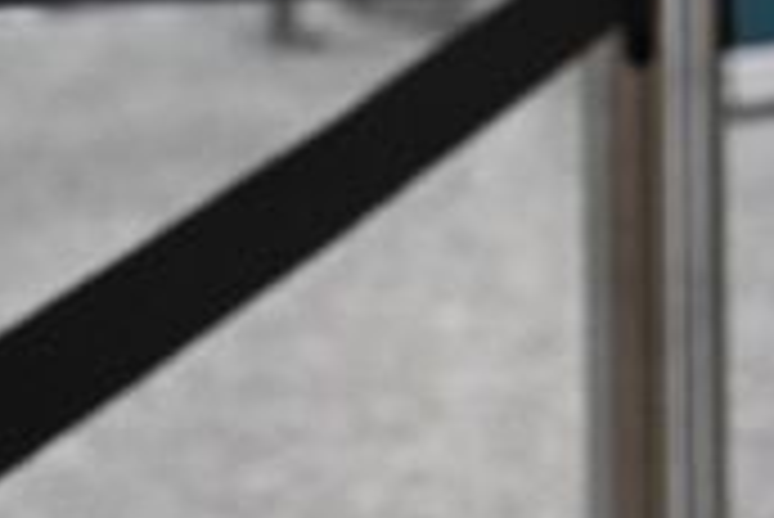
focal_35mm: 321
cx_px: 2326
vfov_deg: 4.2
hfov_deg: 5.9
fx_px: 6907
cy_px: -725
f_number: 6.3
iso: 640
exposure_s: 1/160
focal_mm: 46
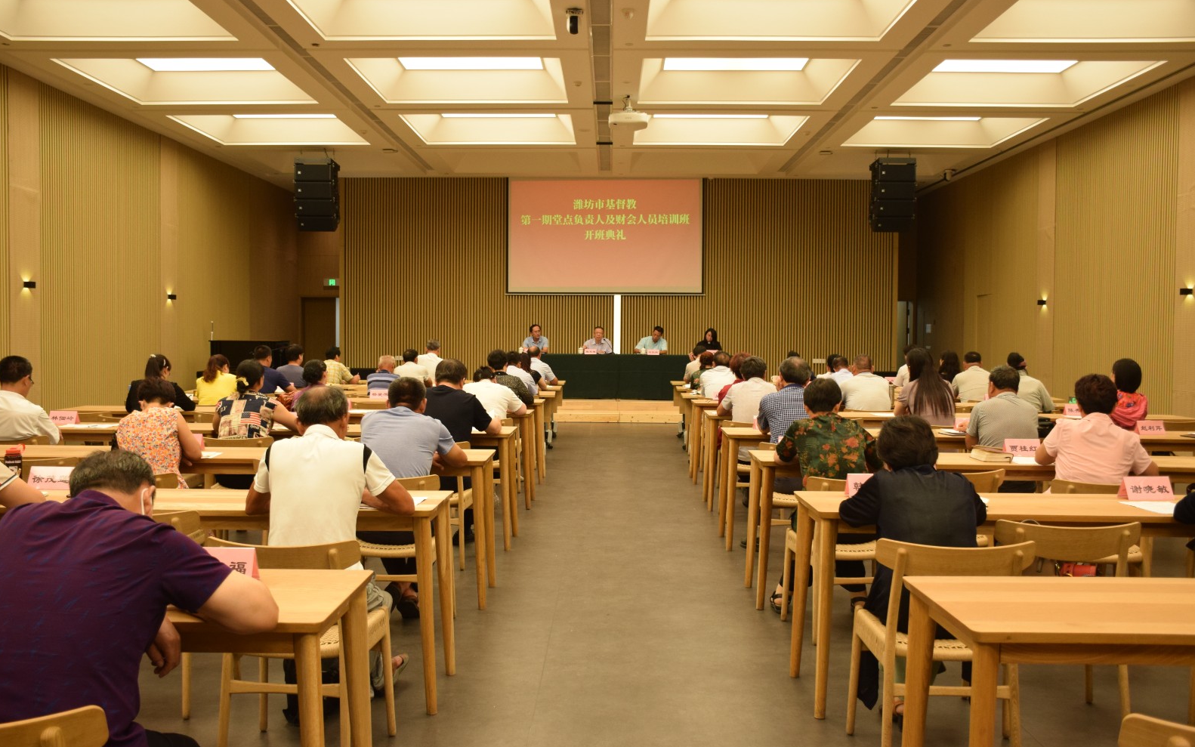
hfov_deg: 56.7
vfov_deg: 37.3
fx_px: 1107
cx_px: 596
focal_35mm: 34
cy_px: 363
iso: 800
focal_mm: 22
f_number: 5.6
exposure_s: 1/125
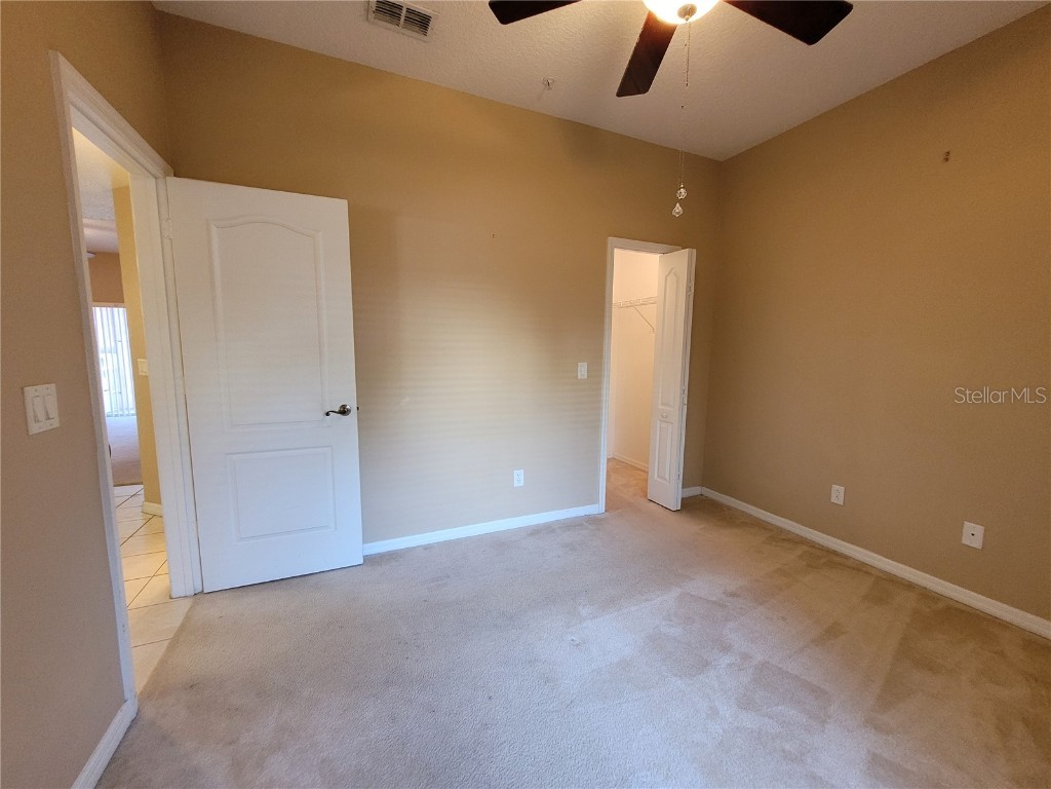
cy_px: 394
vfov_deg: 89.9
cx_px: 526
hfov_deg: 106.2
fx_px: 395
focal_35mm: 13
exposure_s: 1/60
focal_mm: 1.74
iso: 320
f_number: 2.2
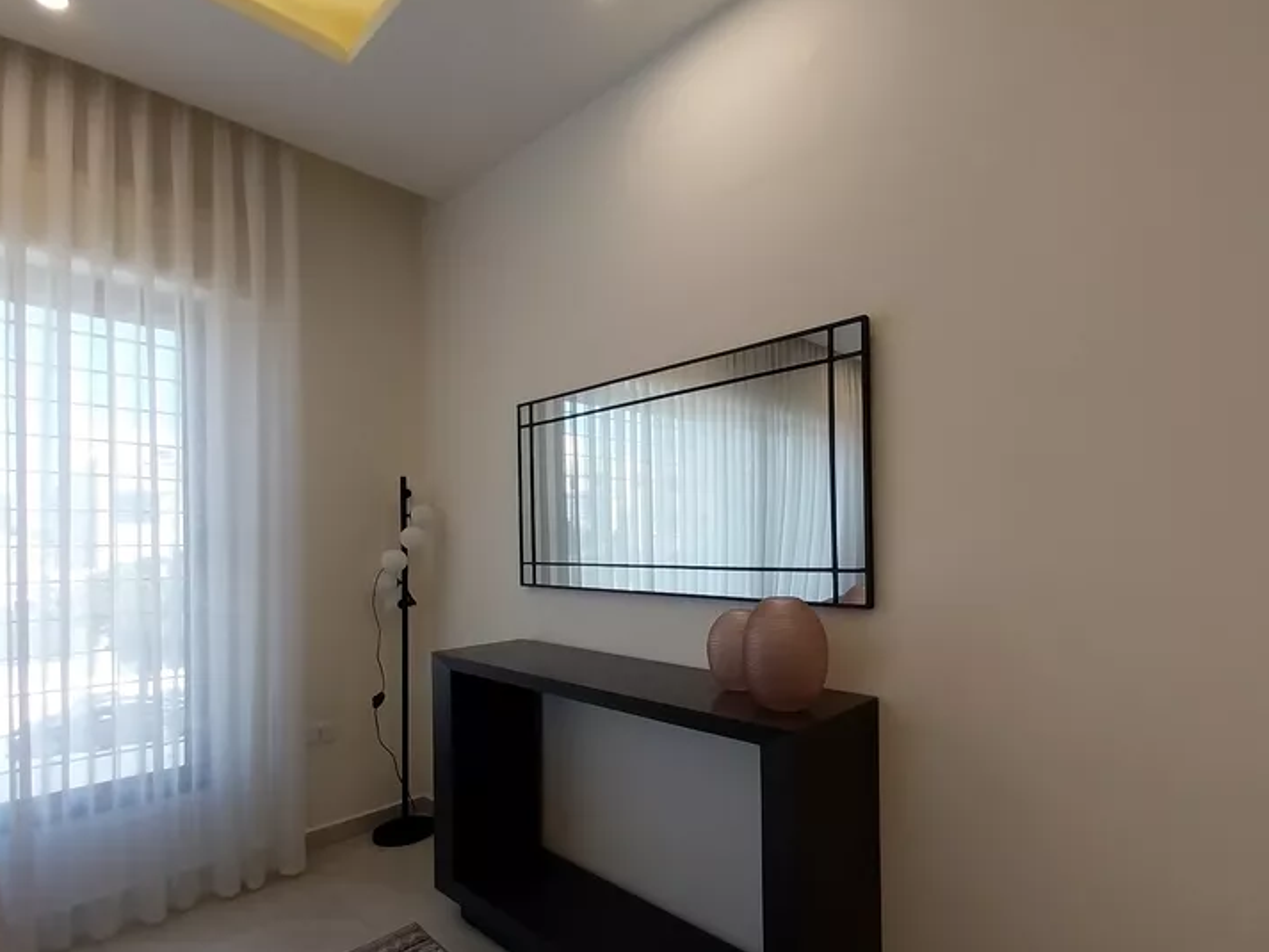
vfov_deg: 74.4
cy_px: 536
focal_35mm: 17
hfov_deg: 90.1
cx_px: 748
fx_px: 623
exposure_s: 1/100
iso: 80
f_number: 2.2
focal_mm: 1.3
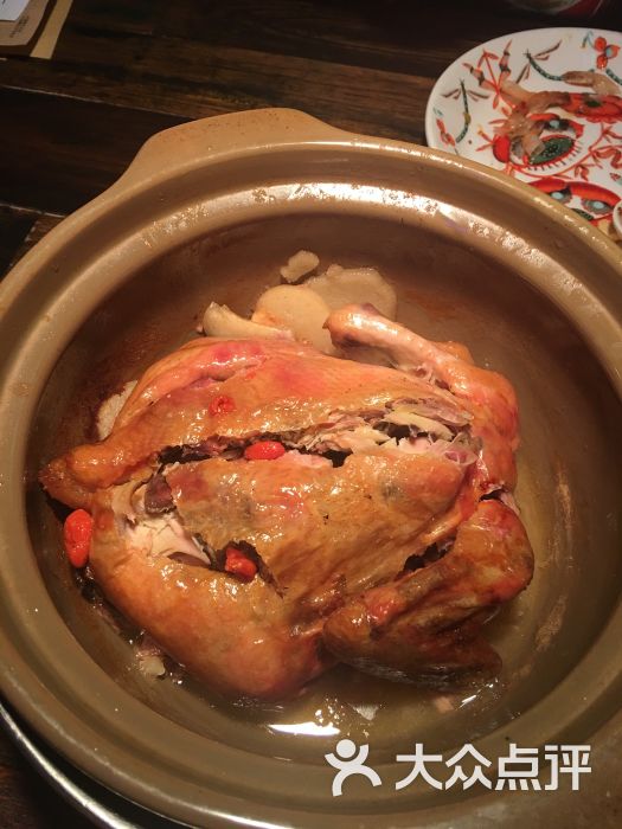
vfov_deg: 61.7
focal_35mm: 29
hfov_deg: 48.2
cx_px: 311
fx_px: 695
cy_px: 414
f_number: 2.2
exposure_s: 1/33
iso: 50
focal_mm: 4.15
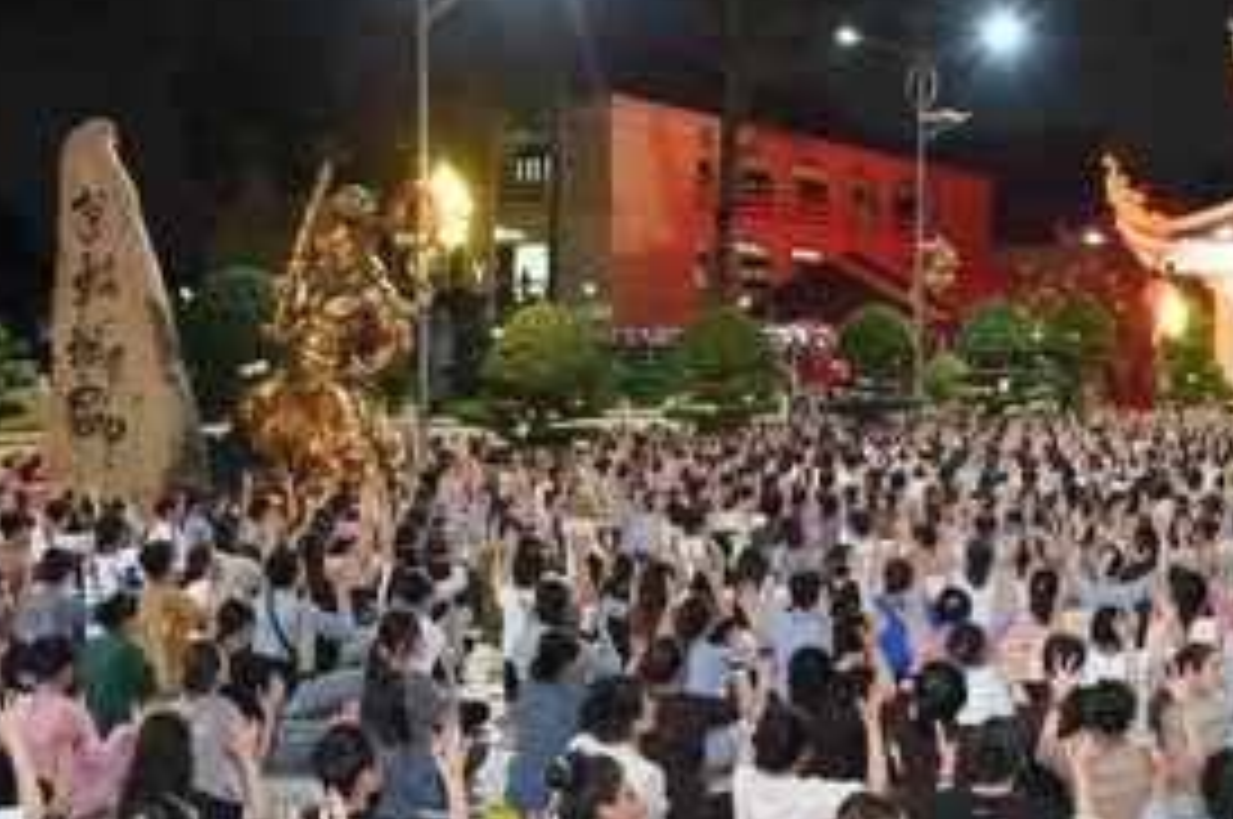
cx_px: 598
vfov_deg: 23.7
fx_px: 1950
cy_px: 432
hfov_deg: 35.1
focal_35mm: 57
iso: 3200
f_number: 5.6
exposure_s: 1/40
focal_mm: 24
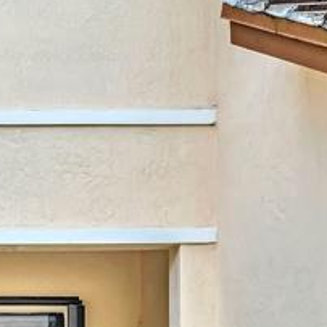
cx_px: -359
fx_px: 1560
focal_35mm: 146
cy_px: 411
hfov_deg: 10.8
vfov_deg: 11.7
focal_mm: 34
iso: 200
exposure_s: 1/320
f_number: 8
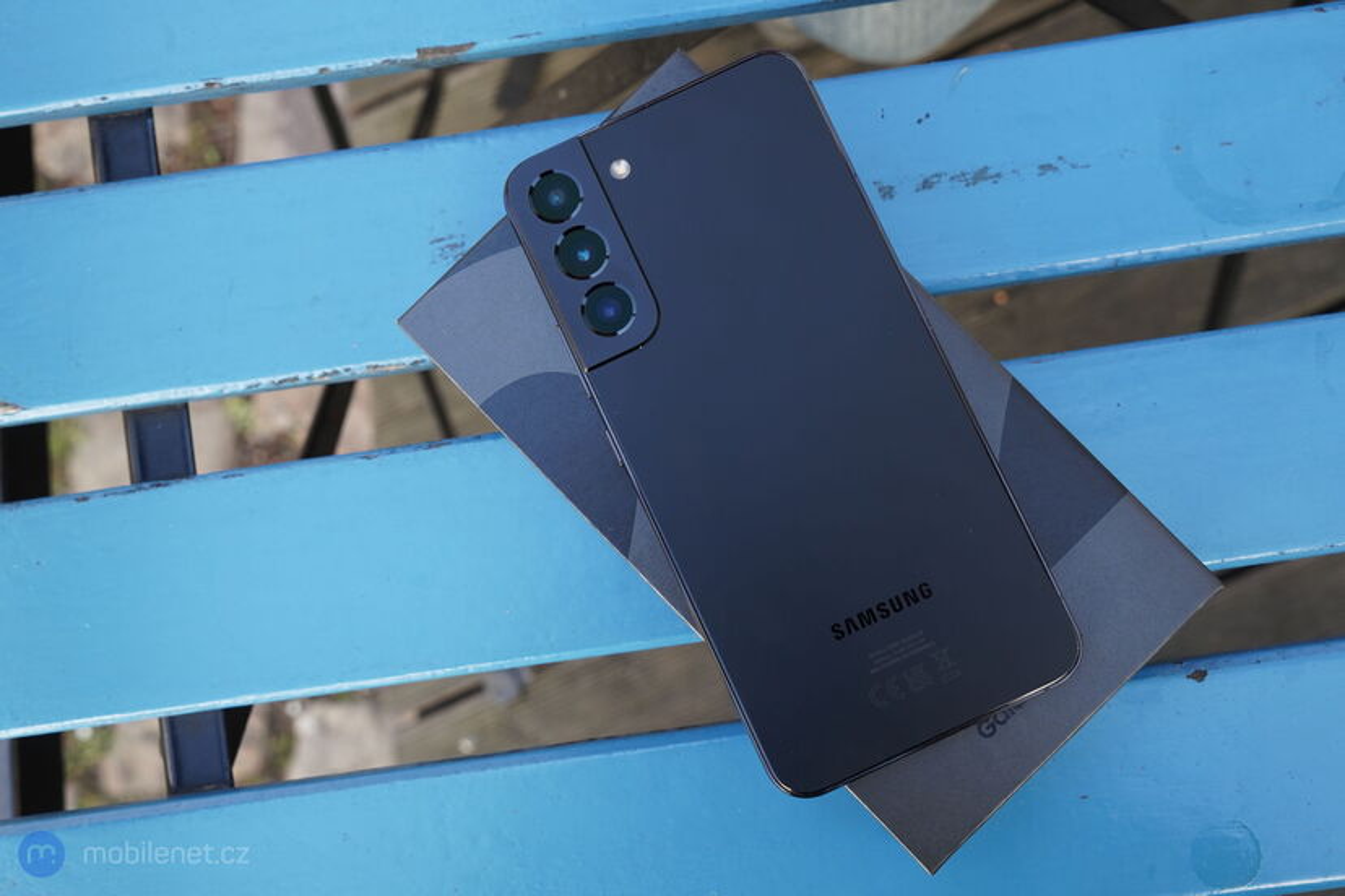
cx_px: 672
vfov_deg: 35.9
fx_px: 1382
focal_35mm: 37
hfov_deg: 51.9
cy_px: 448
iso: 800
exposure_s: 1/125
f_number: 8
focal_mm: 37
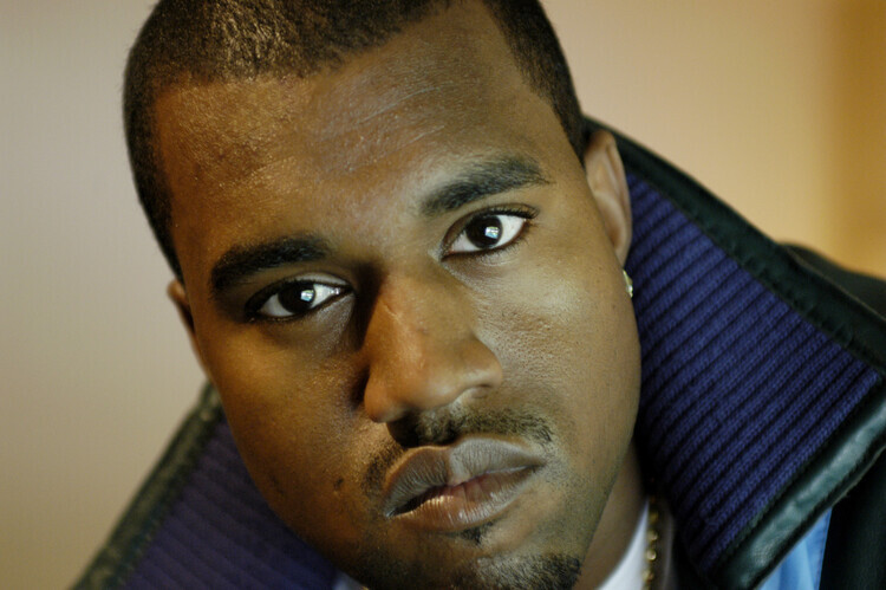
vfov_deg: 13.0
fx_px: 2582
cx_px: 443
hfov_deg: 19.5
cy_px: 295
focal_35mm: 105
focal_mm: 70
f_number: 2.8
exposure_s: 1/40
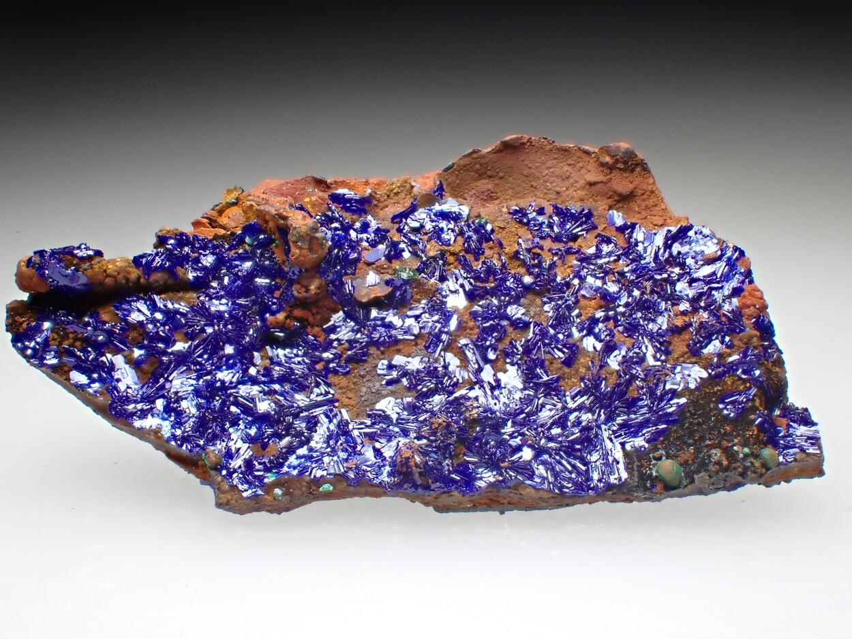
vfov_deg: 20.7
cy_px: 320
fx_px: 1748
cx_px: 426
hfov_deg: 27.4
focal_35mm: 71
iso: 200
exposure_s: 1/250
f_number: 5.6
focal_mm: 12.73
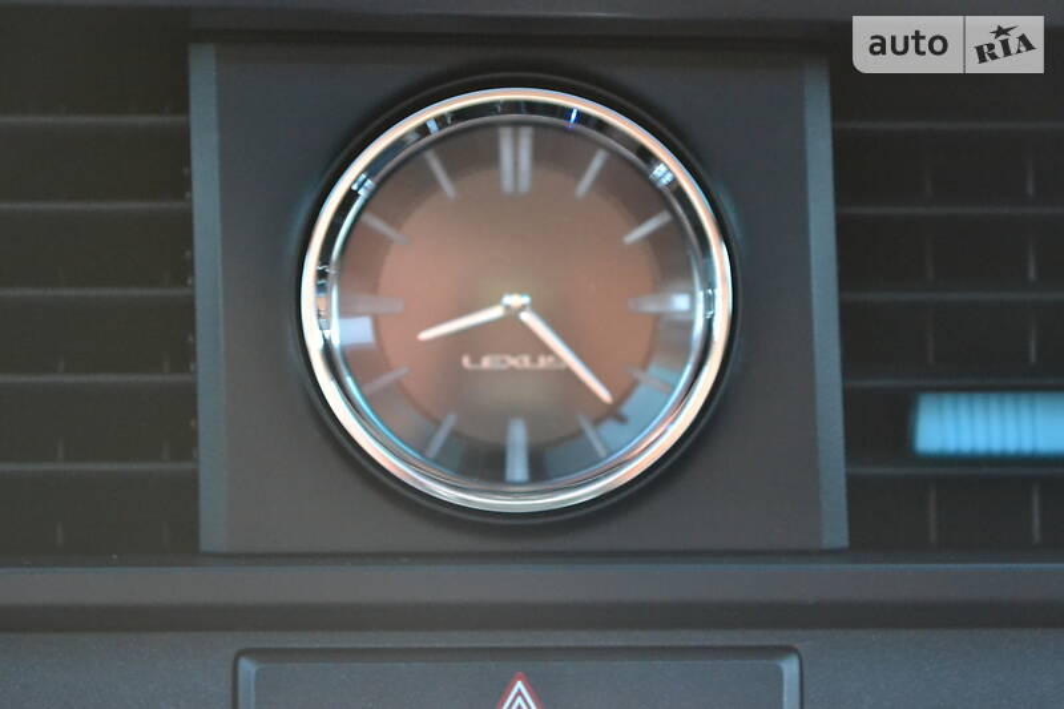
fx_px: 2438
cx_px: 532
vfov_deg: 16.5
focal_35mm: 82
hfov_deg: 24.6
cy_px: 354
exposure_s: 1/30
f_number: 5.6
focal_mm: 55
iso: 3200
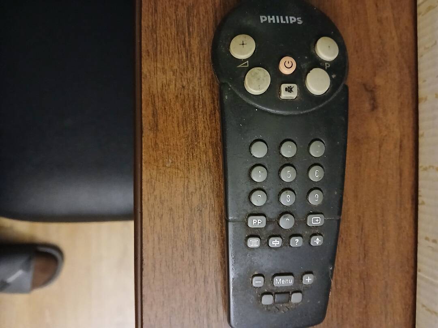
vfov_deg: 53.1
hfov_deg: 67.3
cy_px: 164
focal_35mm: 26
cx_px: 219
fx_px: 329
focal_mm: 3.98
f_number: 1.8
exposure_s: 1/16.7
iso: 1600
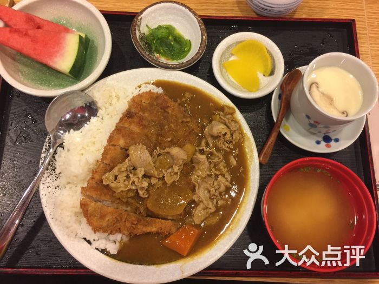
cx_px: 190
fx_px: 318
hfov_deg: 61.7
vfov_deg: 48.2
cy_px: 142
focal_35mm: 29
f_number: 2.2
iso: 64
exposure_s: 1/17
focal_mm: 4.15
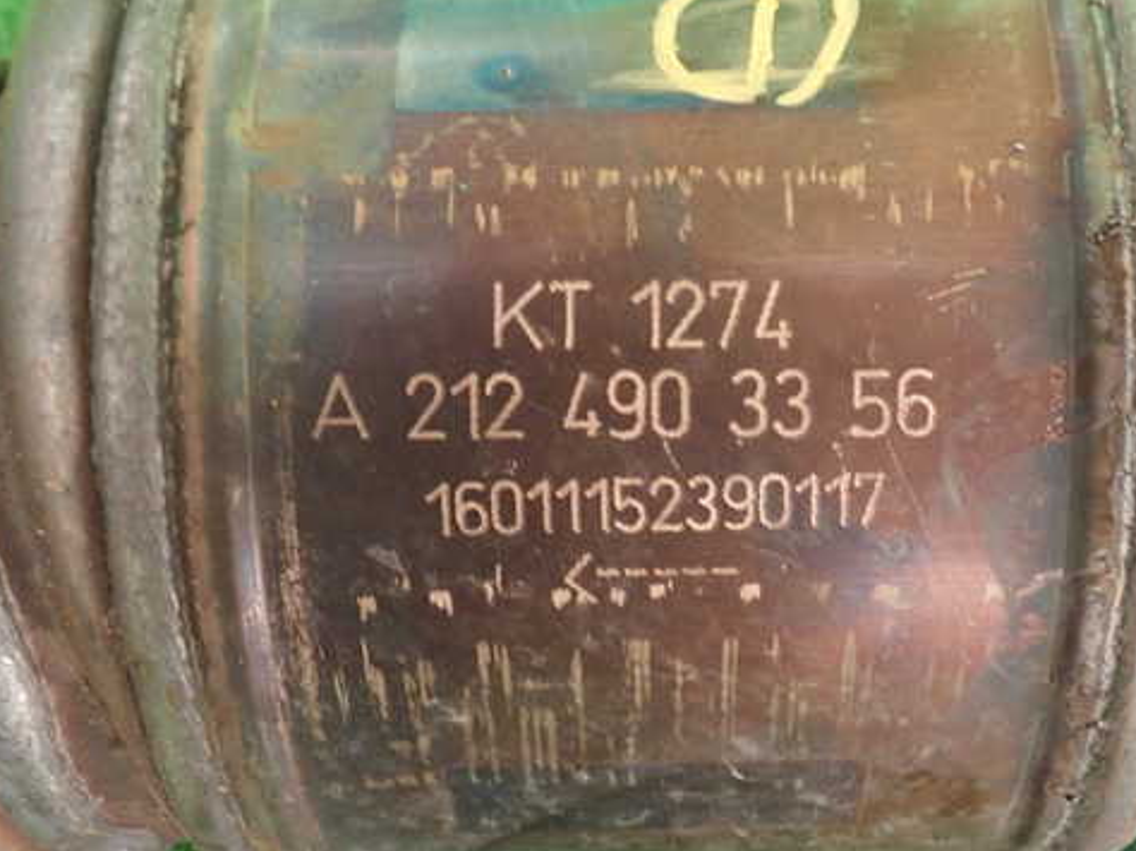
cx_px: 616
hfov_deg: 48.9
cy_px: 417
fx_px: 1246
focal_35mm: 38
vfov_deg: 37.7
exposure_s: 1/50
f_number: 2.3
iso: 200
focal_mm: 5.4
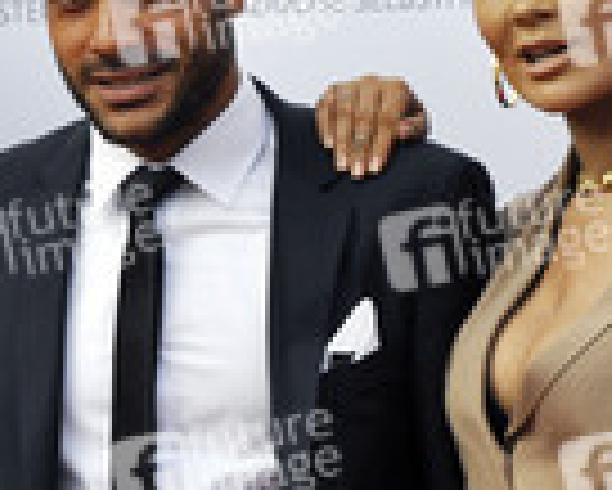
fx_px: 4632
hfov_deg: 7.5
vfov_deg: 6.1
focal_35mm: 256
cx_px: 104
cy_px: 351
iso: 200
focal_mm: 55
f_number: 6.3
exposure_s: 1/160
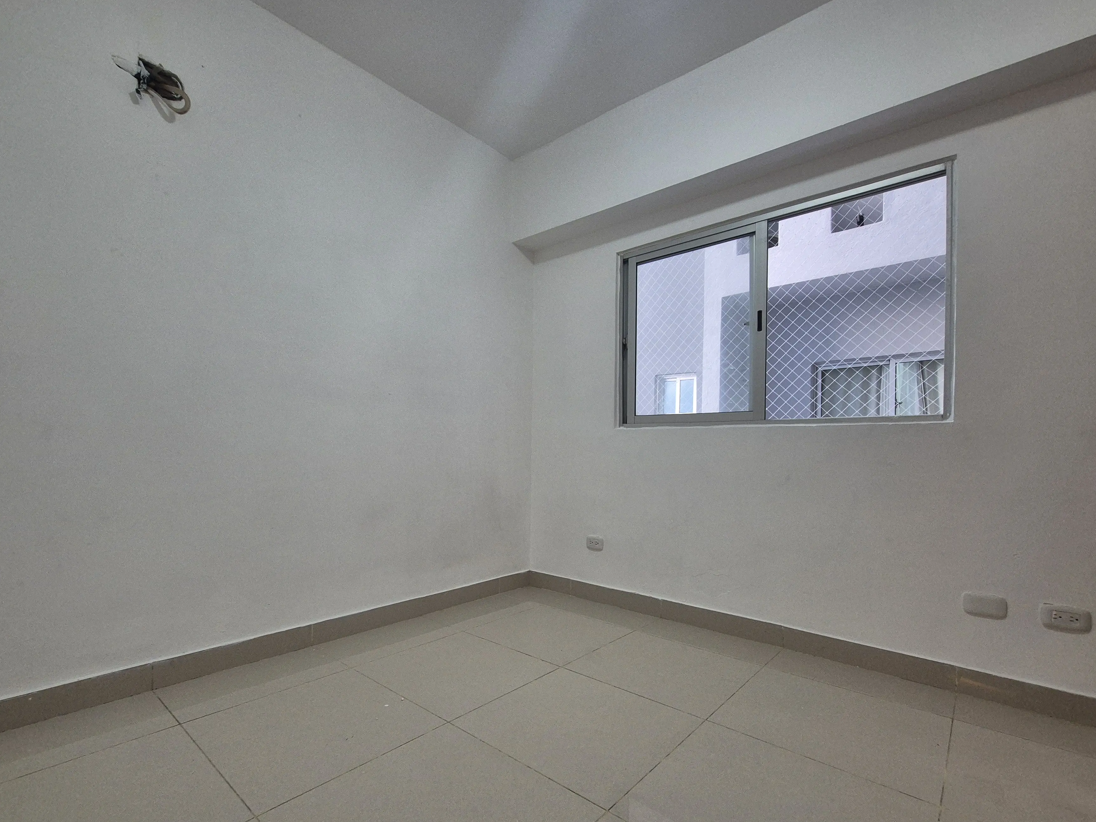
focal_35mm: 15
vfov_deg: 81.4
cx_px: 512
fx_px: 475
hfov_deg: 98.0
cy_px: 459
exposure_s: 1/60
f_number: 2.2
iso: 400
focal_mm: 2.2
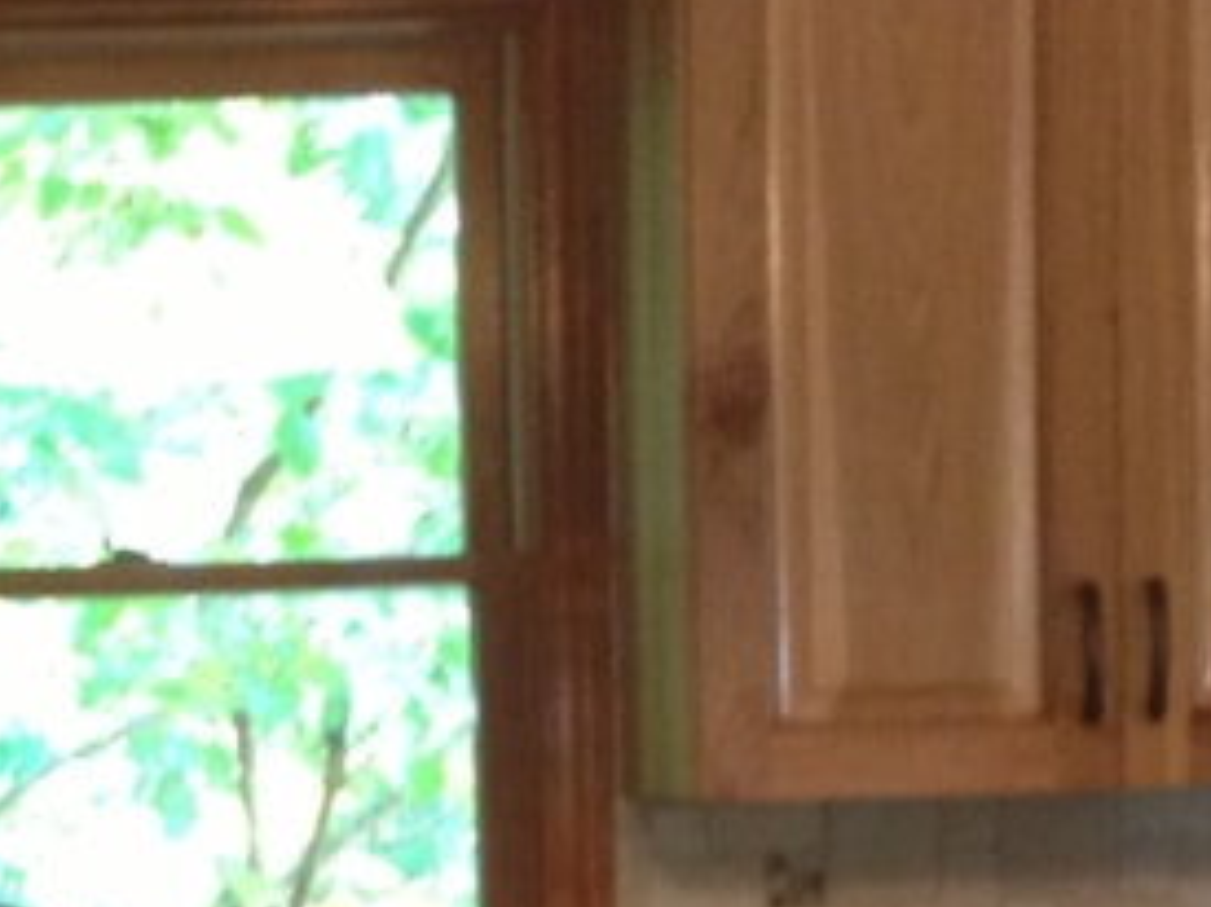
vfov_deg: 9.1
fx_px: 5595
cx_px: -68
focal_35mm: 160
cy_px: 1189
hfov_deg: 12.2
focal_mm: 4.13
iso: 200
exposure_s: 1/20
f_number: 2.4
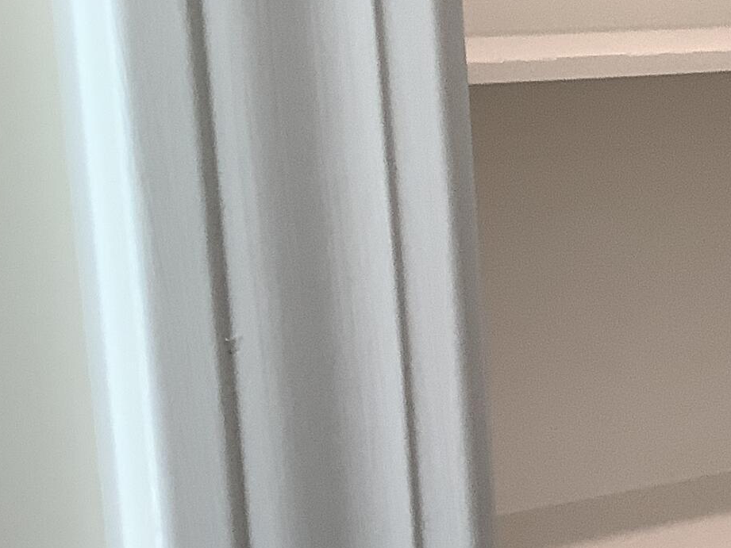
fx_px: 2133
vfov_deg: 14.6
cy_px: 316
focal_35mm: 101
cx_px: 1053
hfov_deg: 17.7
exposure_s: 1/60
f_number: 2.4
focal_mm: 3.3
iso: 80
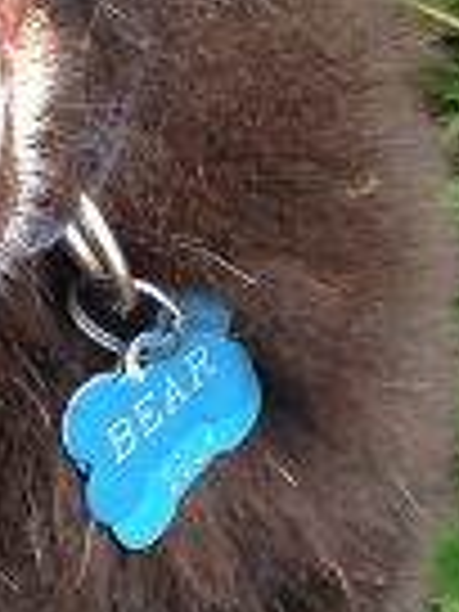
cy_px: 212
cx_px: 52
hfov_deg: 7.1
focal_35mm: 208
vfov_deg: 9.5
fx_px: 3677
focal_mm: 4.28
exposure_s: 1/289
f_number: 2.4
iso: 50
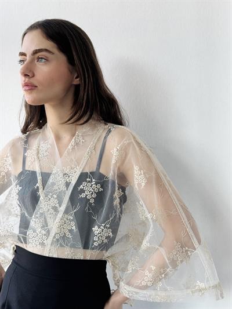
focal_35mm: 48
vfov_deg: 39.6
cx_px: 116
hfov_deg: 30.3
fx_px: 429
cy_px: 154
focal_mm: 6.76
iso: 64
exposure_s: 1/163
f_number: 1.78
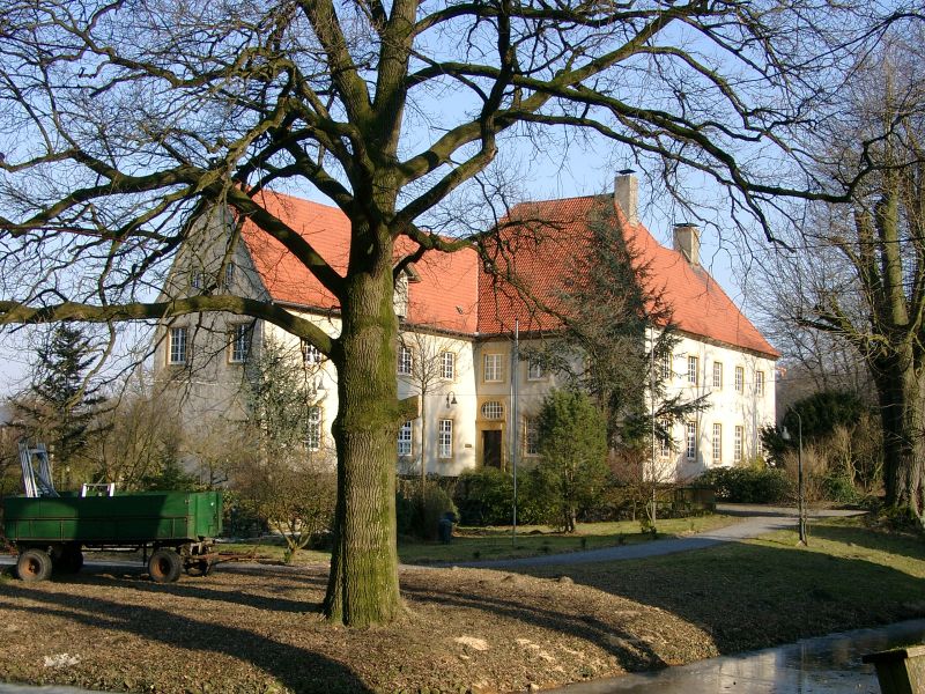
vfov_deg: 30.9
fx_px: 1256
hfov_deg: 40.4
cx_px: 462
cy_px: 347
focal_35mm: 47
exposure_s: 1/337
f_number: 4
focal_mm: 9.82
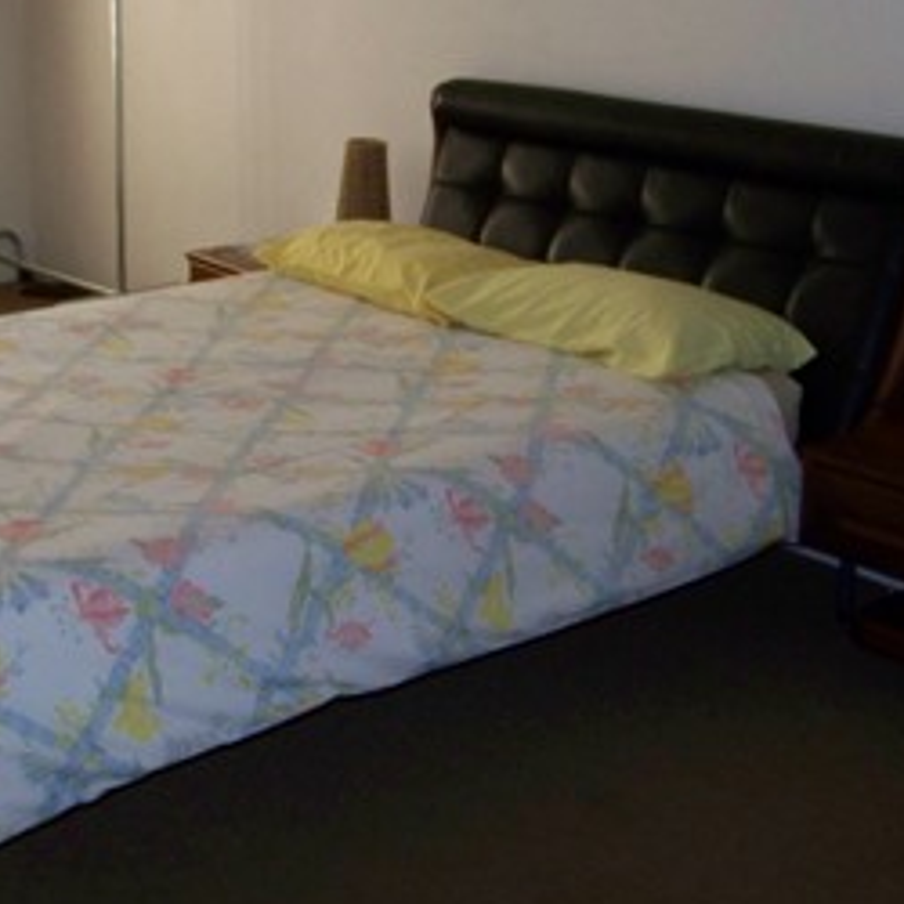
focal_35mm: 57
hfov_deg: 30.0
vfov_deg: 29.9
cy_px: 311
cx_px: 401
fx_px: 1684
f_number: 2.8
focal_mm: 5.85
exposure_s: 1/30
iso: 200
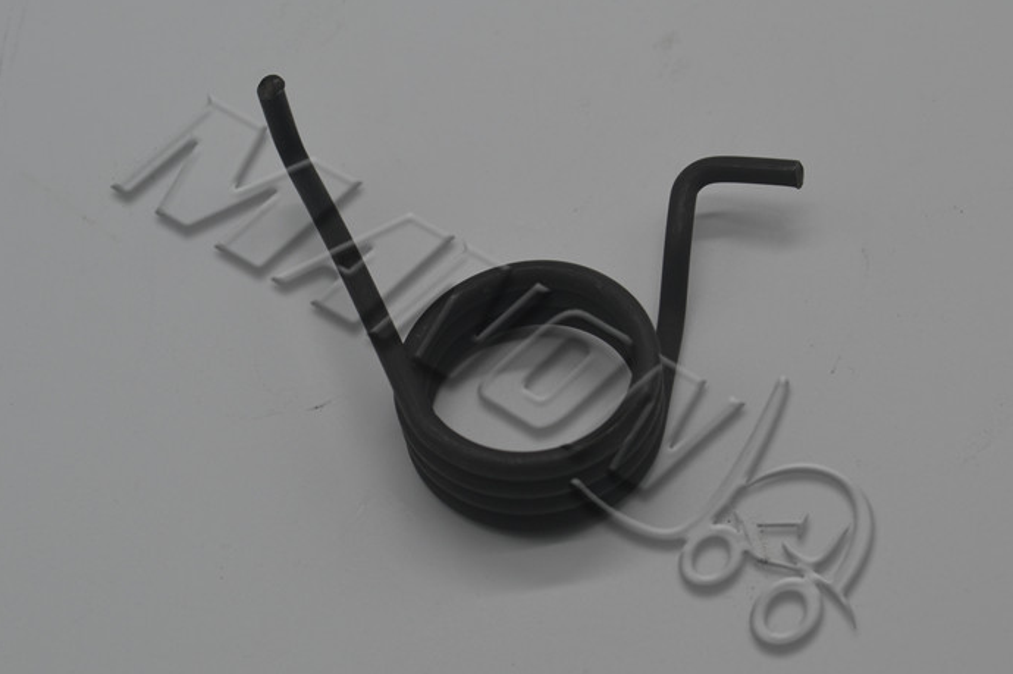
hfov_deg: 23.4
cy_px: 366
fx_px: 2446
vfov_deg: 15.7
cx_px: 515
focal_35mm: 87
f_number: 5.6
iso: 110
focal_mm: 40
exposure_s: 1/125
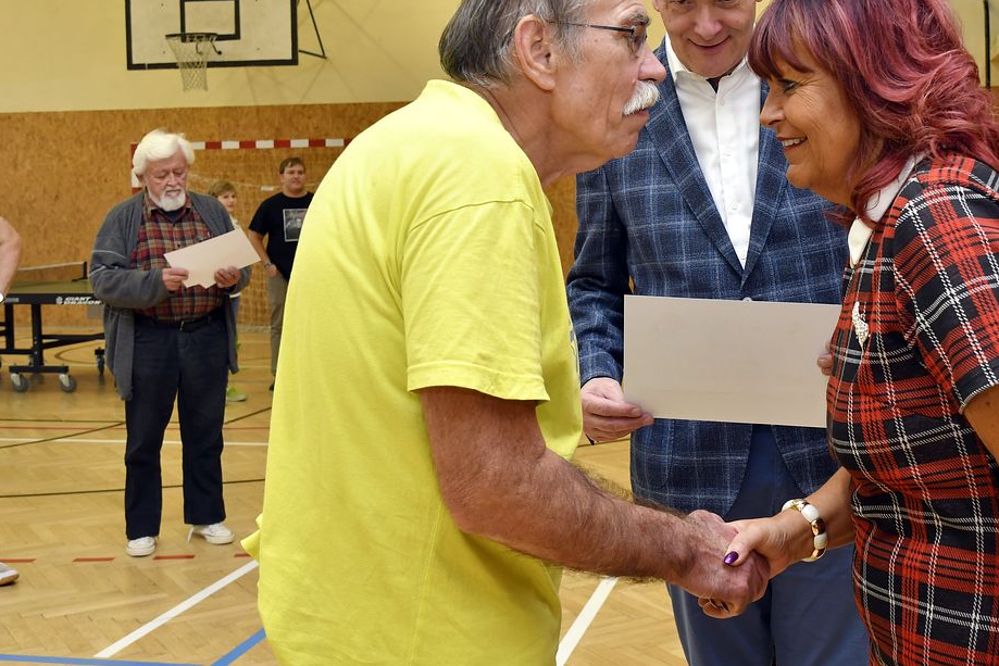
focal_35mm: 47
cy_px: 254
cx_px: 637
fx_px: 1304
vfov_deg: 28.6
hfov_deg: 41.5
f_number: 5.6
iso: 1000
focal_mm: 24
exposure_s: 1/100
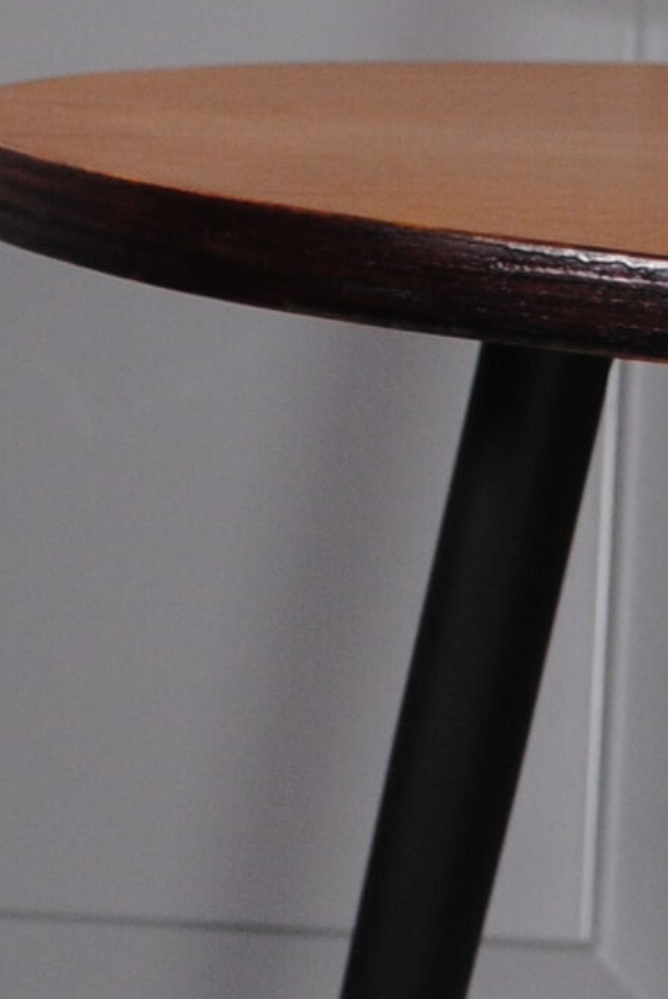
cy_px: 1379
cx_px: 1186
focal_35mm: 304
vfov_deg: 6.7
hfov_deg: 4.5
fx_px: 8444
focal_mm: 36
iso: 200
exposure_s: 1/80
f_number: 5
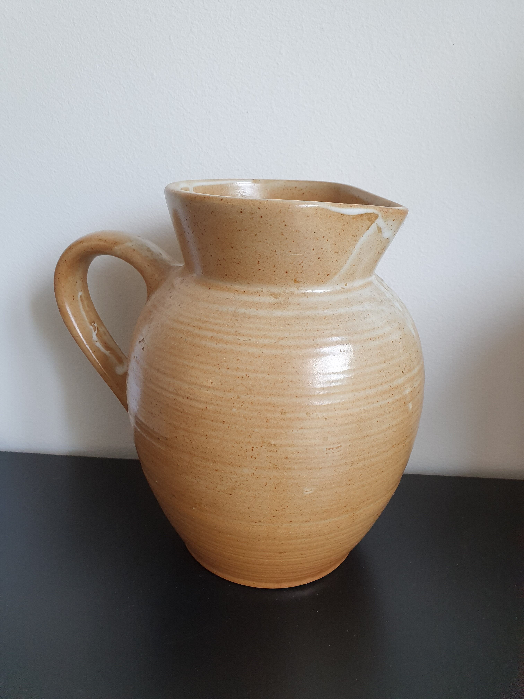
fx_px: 525
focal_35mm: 26
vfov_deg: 67.3
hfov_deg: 53.1
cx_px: 262
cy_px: 350
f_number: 2.4
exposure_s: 1/100
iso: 200
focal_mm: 4.32
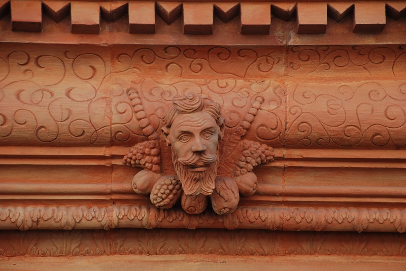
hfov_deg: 11.0
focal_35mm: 188
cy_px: 136
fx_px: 2116
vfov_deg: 7.3
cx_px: 203
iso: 100
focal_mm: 125
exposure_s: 1/80
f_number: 6
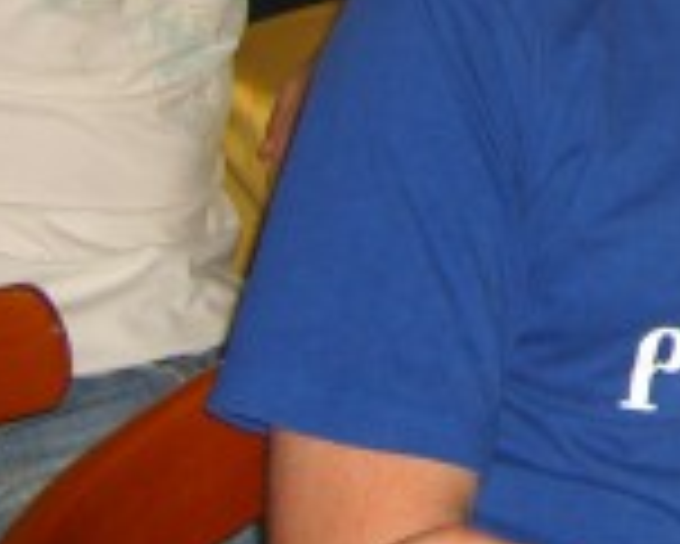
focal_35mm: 147
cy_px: -148
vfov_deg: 10.3
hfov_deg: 12.2
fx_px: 2960
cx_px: 1144
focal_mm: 7.9
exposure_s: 1/60
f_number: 2.8
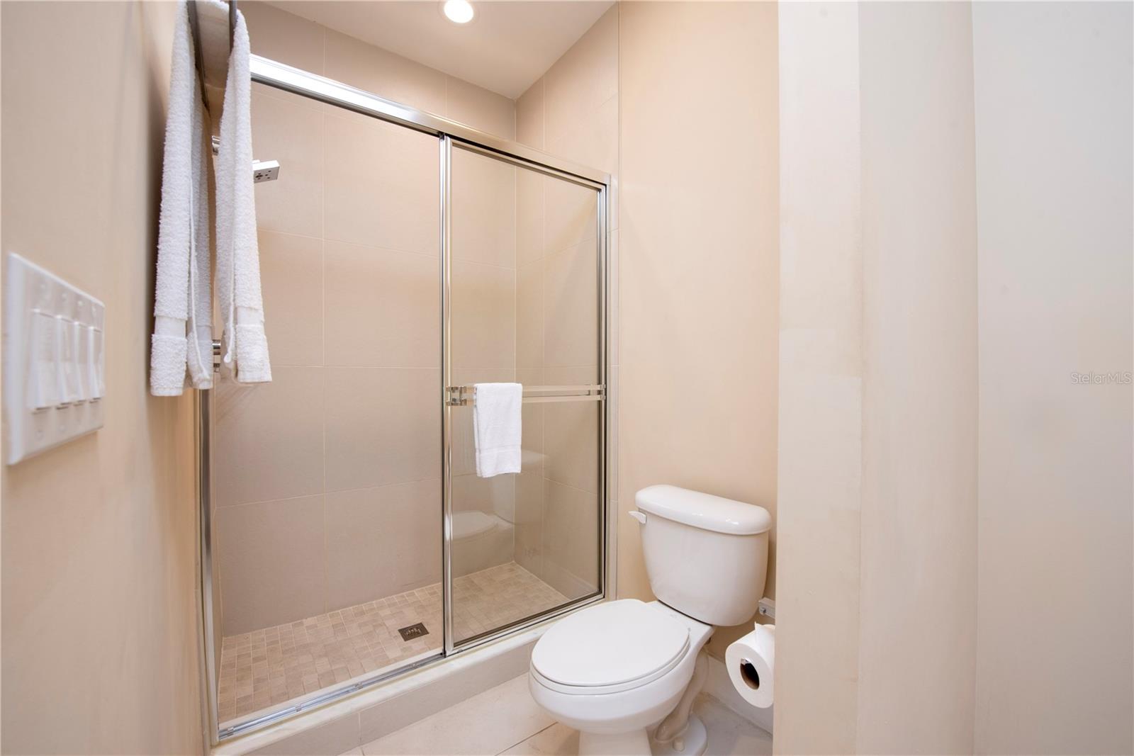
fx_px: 441
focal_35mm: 14
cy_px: 378
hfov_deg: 104.2
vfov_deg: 81.2
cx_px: 567
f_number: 10
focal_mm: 14
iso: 500
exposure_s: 1/20
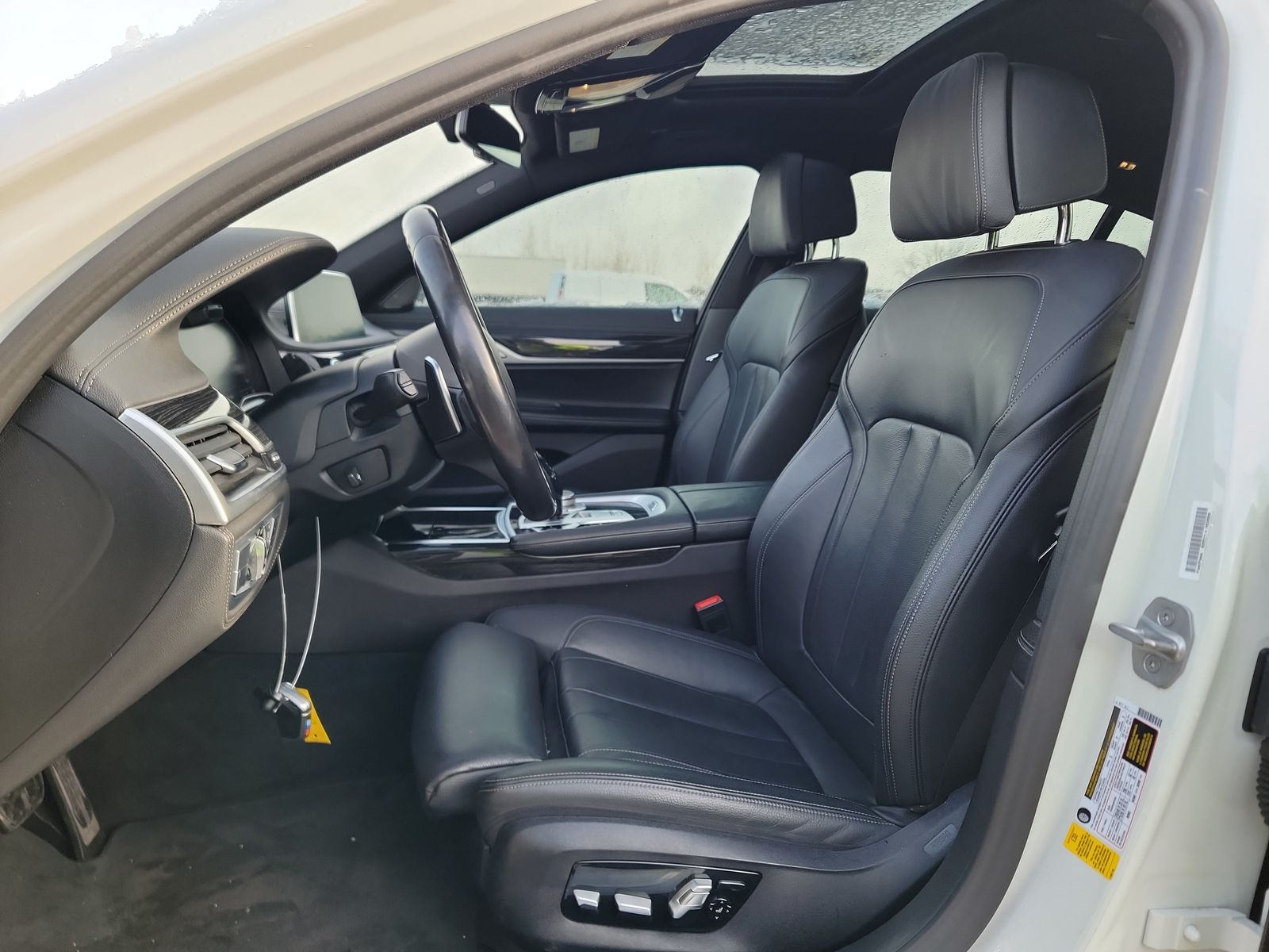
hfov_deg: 71.6
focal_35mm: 24
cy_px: 476
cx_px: 634
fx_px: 880
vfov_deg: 56.8
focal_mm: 6.7
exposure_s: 1/59
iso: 56
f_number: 1.8
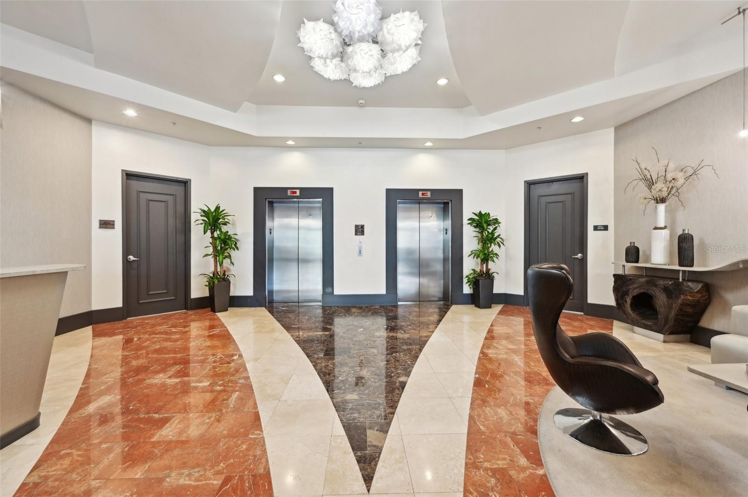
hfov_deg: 104.3
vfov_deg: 81.1
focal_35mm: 14
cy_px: 248
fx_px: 291
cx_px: 374
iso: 400
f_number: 8
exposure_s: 1/8
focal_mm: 14
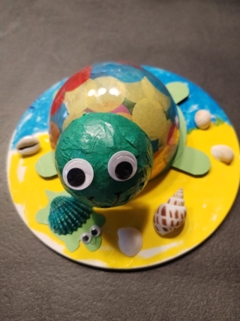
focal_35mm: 29
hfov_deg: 48.2
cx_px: 120
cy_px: 160
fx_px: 268
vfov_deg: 61.7
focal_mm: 4.75
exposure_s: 1/33.3
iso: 402
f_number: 1.8
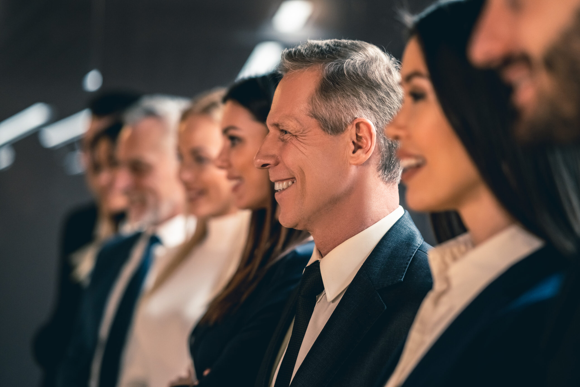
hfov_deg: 23.9
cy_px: 194
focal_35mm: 85
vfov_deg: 16.1
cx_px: 290
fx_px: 1369
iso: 1000
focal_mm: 85
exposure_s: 1/200
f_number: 2.5
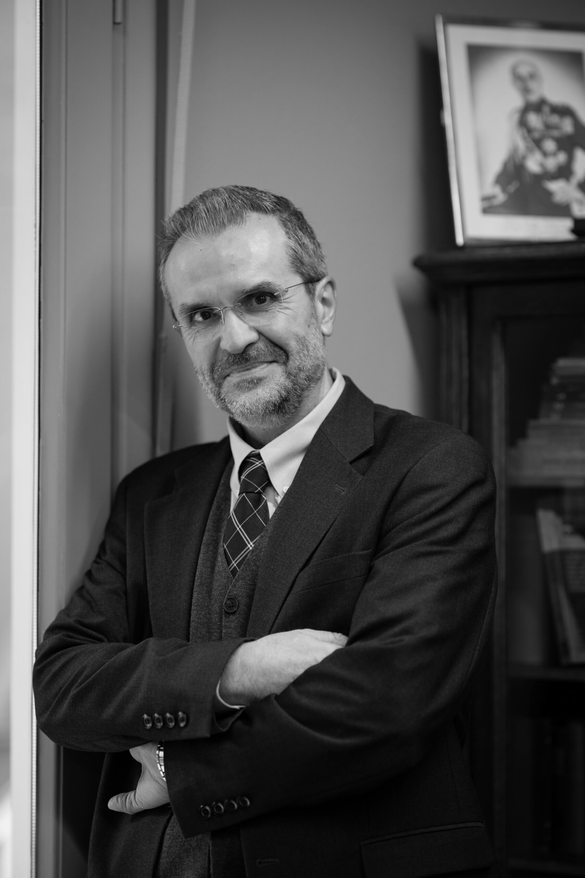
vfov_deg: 15.2
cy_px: 439
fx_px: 3290
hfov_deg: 10.2
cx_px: 292
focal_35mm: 135
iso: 500
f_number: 1.8
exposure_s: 1/200
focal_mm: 135
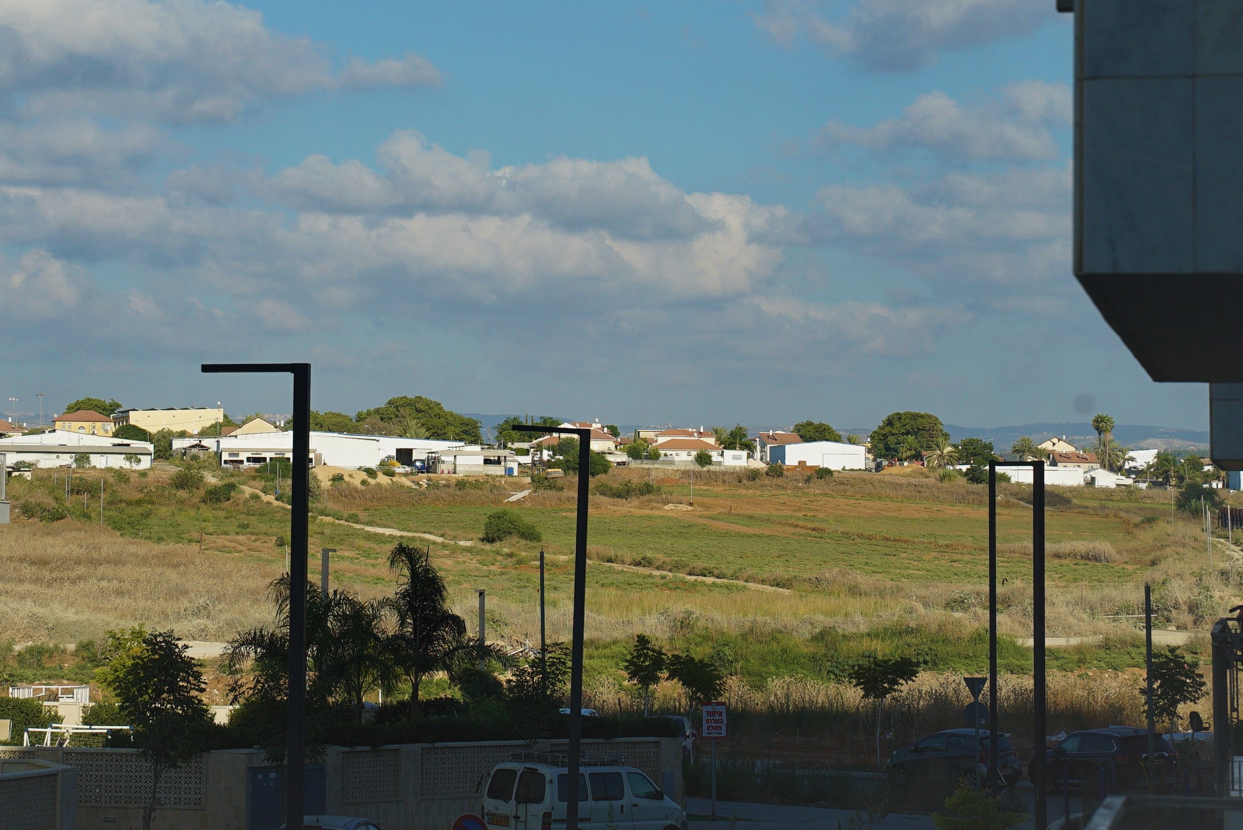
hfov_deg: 17.9
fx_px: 3938
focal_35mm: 114
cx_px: 386
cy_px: 229
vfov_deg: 12.0
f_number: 8
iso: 200
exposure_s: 1/1000
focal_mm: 75
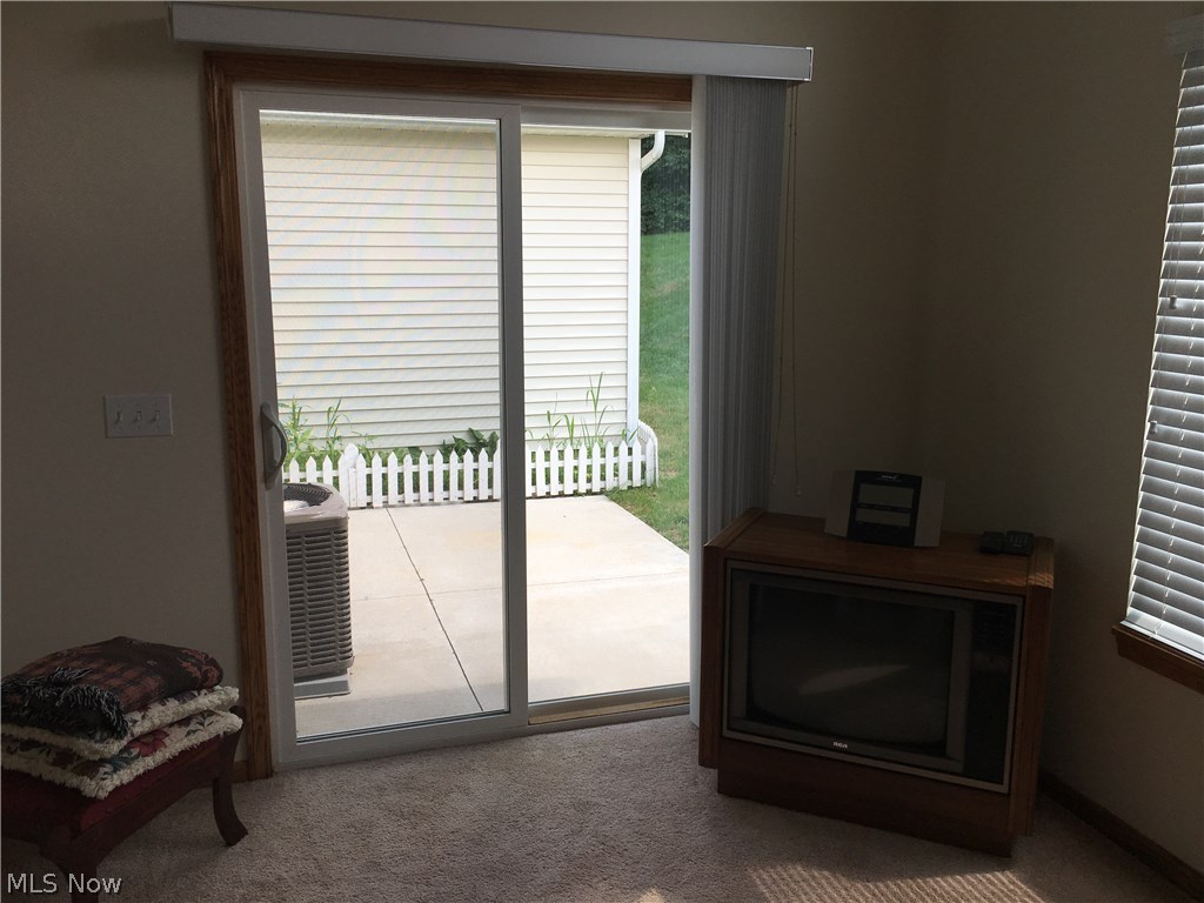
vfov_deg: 48.2
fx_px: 1009
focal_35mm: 29
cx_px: 602
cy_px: 452
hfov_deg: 61.7
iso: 25
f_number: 2.2
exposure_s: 1/384
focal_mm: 4.15
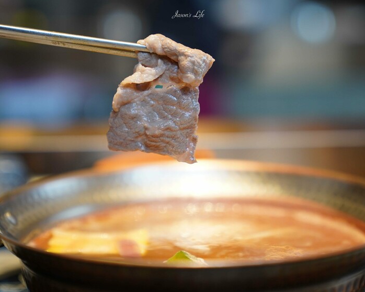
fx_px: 864
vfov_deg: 19.2
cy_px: 144
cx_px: 188
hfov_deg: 23.9
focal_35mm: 80
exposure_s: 1/80
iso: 1000
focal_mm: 70
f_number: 2.8
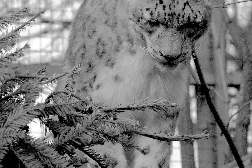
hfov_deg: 6.5
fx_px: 2228
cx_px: 162
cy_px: 44
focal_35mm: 318
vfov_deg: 4.3
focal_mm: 102
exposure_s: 1/800
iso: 1600
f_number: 4.8
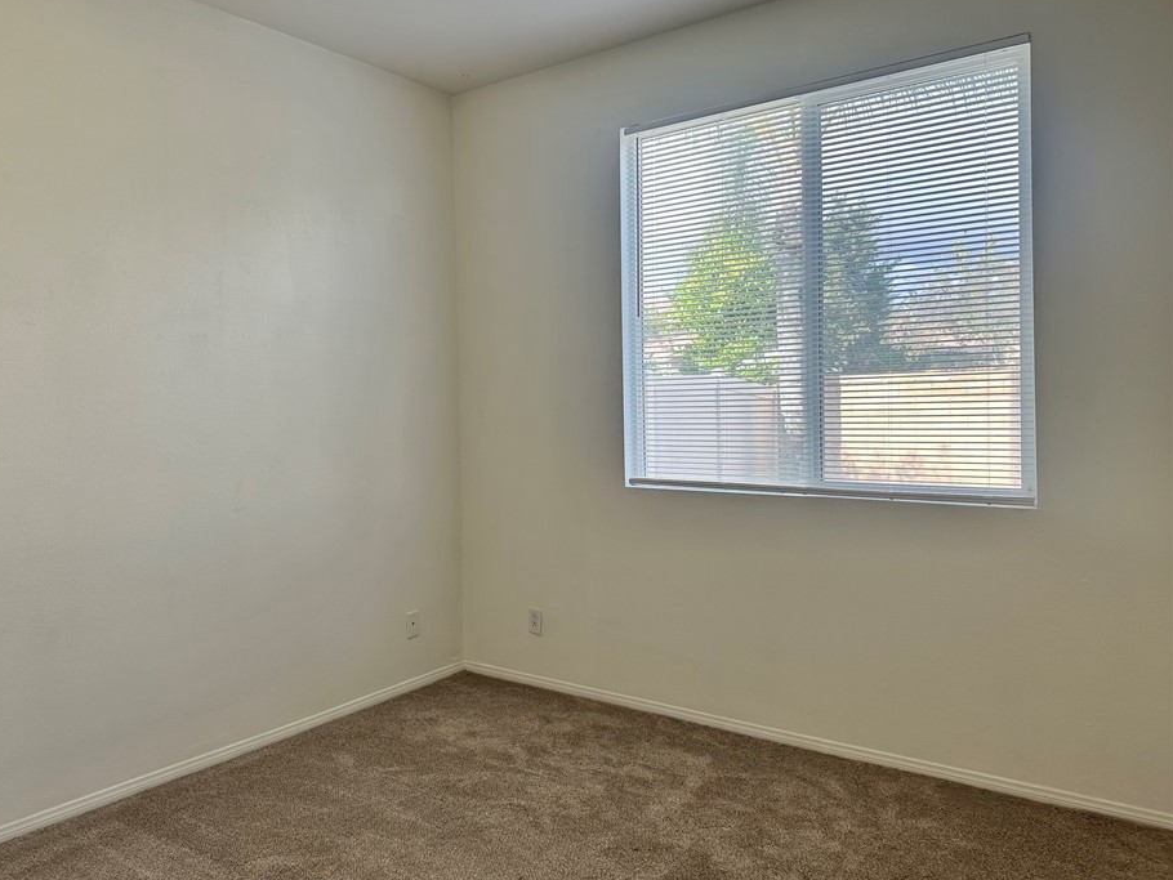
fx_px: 915
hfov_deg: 65.1
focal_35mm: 27
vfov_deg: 51.4
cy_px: 416
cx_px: 518
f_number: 1.78
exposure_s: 1/262
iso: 80
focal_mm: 6.86
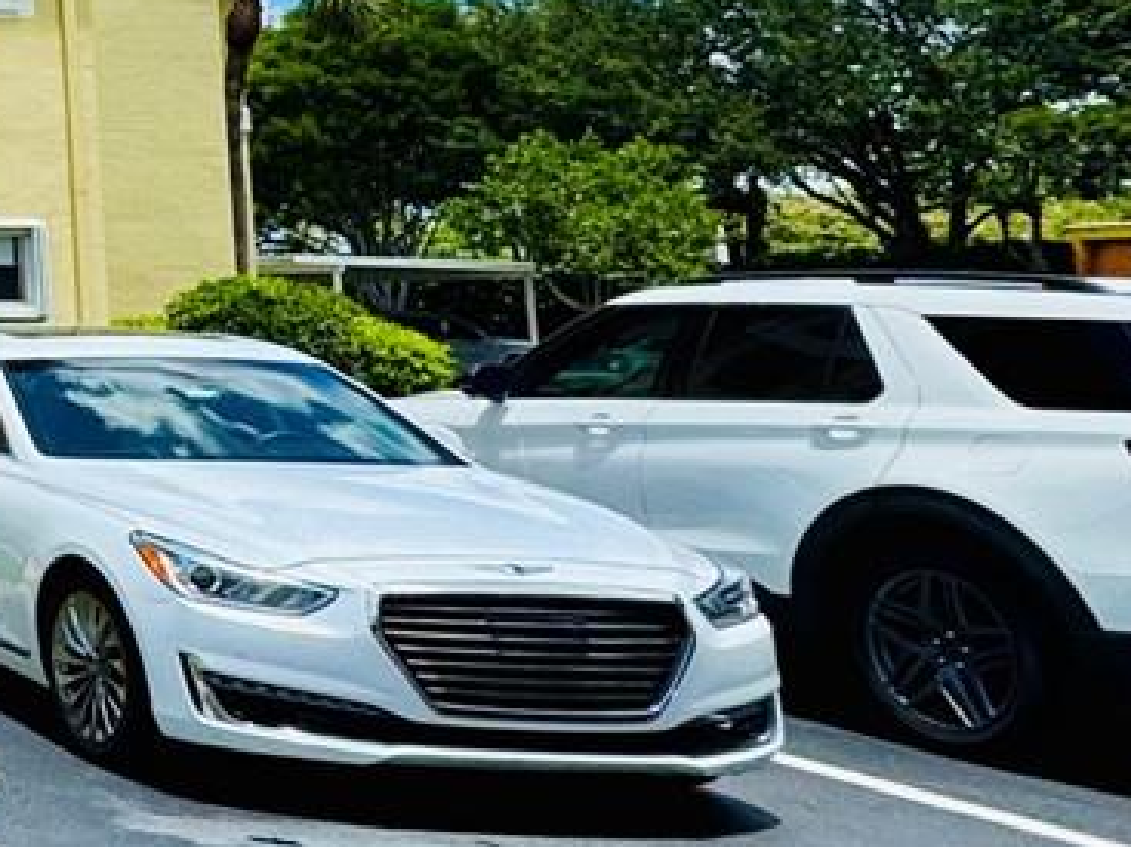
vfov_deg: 23.4
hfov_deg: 19.1
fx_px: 1992
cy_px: 89
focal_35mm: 61
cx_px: -1128
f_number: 2.2
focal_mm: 2.22
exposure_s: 1/1346
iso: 50
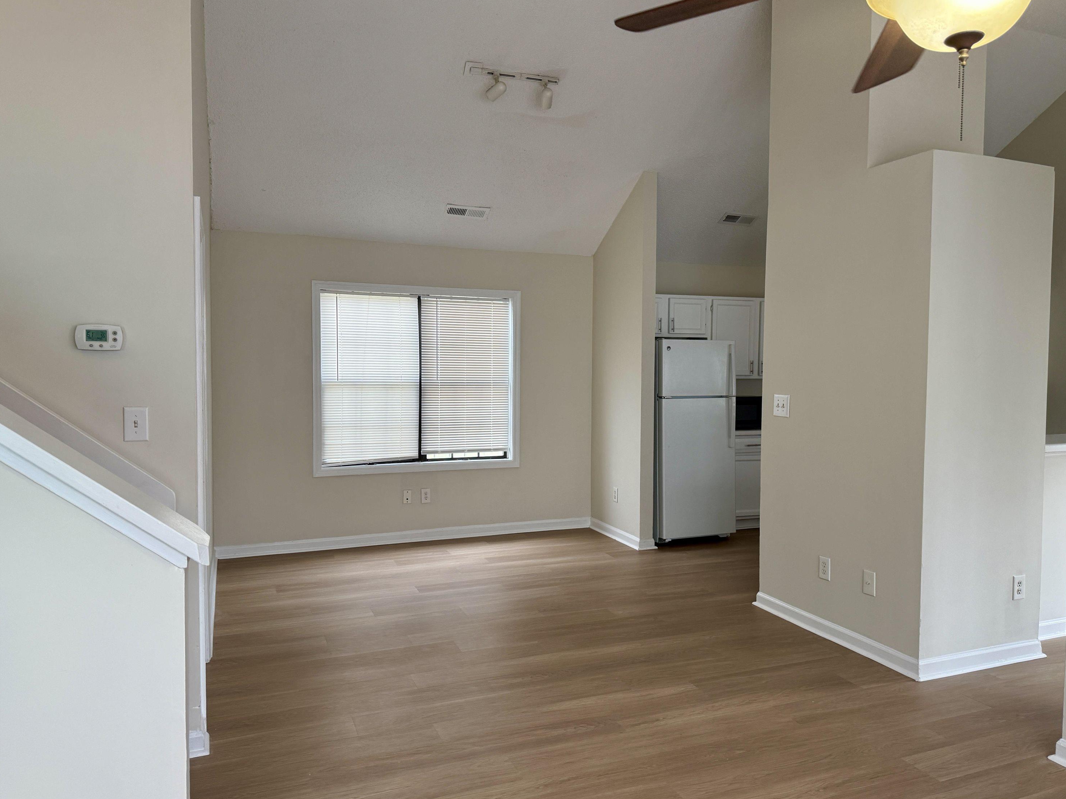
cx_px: 554
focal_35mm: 25
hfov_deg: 69.4
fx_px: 770
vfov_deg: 54.9
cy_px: 399
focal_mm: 6.76
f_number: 1.78
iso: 160
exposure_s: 1/120
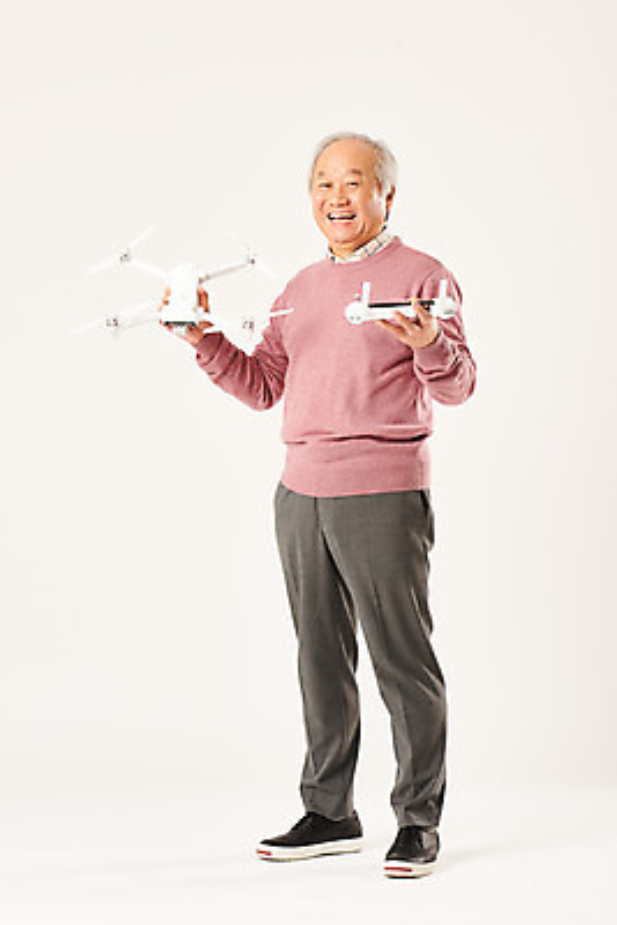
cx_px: 308
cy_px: 462
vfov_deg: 20.8
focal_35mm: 98
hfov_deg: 14.0
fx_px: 2517
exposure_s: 1/125
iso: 100
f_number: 8
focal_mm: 98
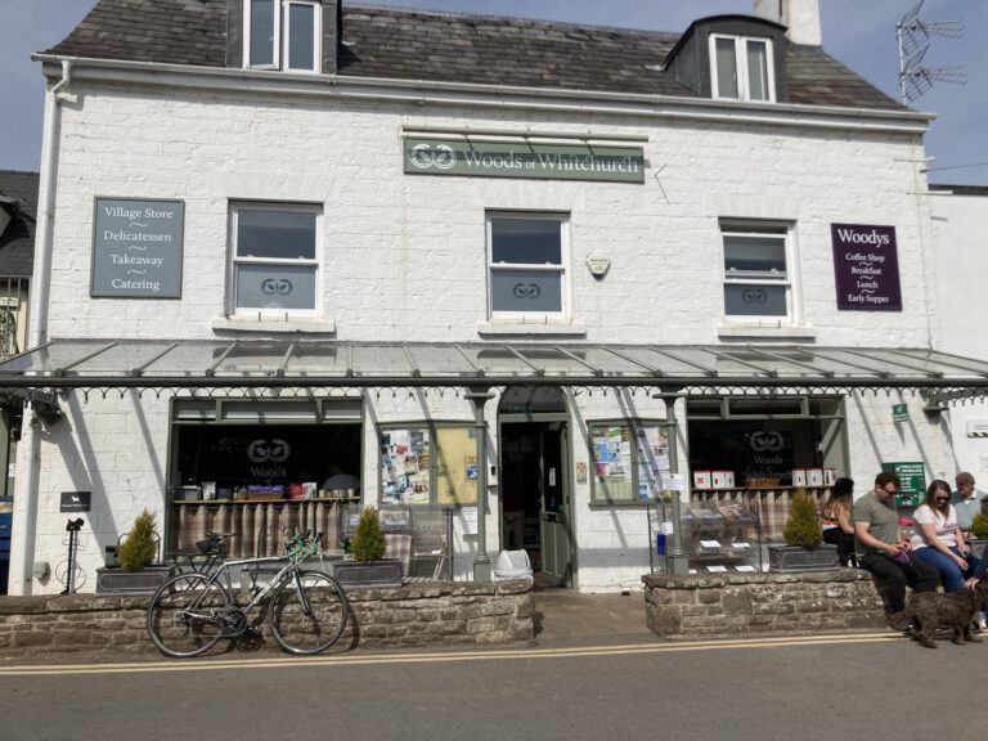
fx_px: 799
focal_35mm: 28
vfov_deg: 49.7
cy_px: 370
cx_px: 494
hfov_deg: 63.4
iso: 20
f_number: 1.8
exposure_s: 1/4808
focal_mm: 3.99
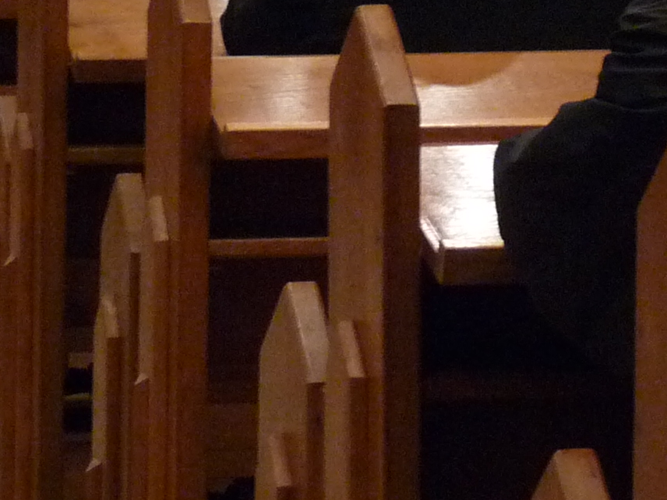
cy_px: -301
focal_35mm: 179
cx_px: 432
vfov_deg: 8.1
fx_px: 3449
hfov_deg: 11.0
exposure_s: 1/15
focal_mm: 7.4
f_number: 3
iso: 400
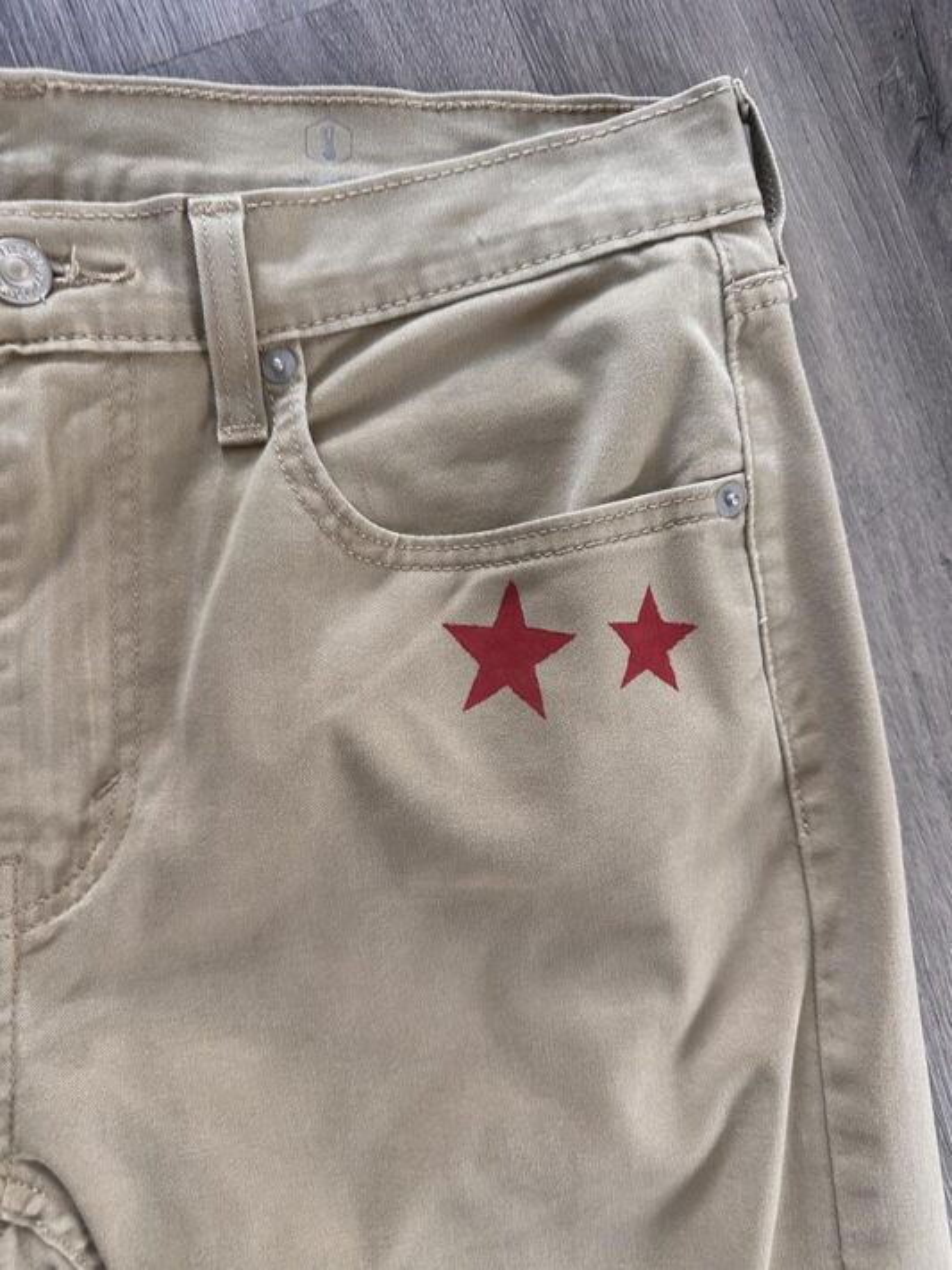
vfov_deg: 71.6
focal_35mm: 24
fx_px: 880
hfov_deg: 56.8
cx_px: 476
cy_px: 635
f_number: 1.78
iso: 250
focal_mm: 6.86
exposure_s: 1/60
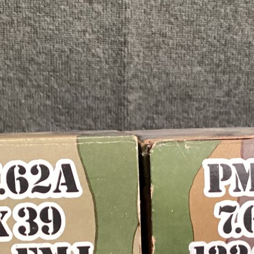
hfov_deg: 19.1
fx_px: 755
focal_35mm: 91
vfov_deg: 18.5
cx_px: 145
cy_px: 263
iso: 250
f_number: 2.4
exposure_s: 1/60
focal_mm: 3.3
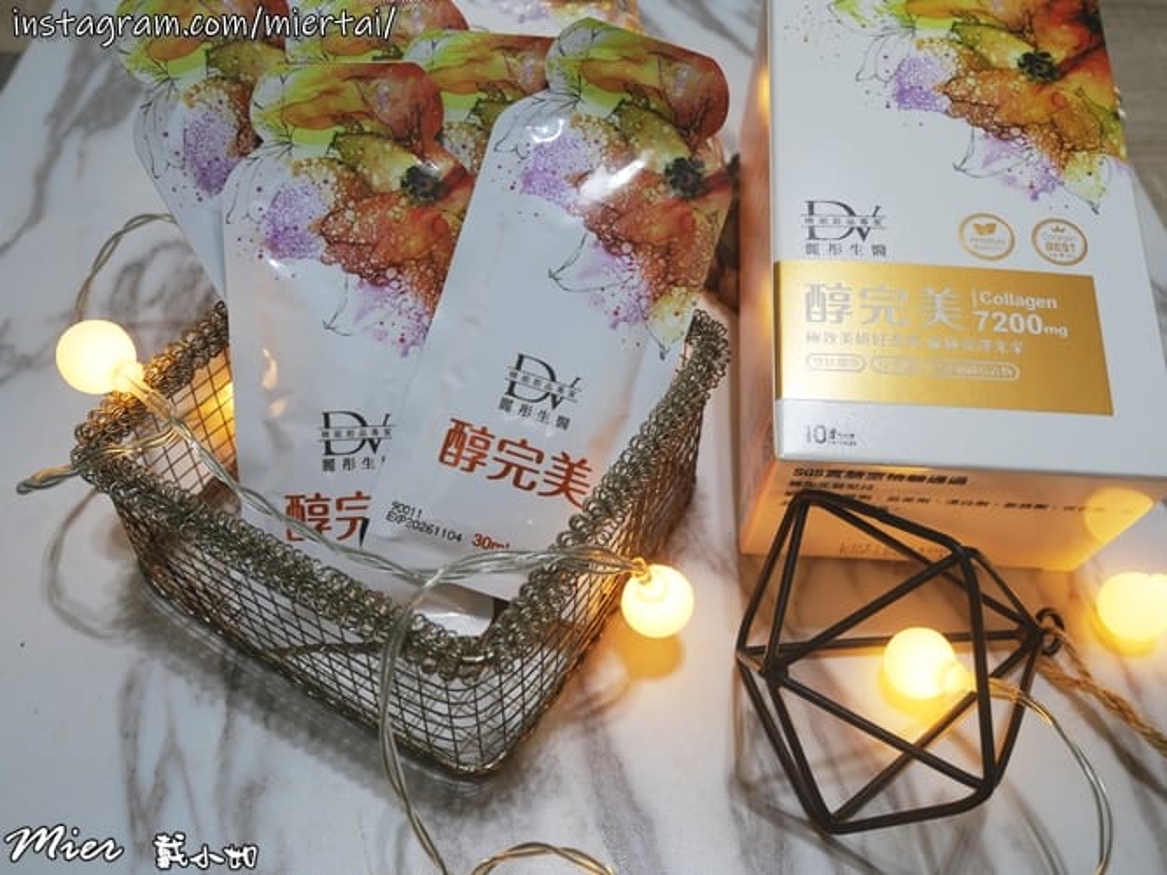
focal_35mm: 32
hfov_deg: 56.8
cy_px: 438
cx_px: 584
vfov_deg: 44.1
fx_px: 1079
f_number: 3.9
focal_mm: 16
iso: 320
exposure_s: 1/60
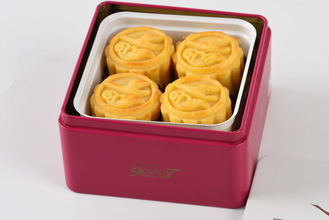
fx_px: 1417
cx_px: 215
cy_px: 117
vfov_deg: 8.9
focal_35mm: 155
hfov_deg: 13.2
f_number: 18
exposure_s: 1/160
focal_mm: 105
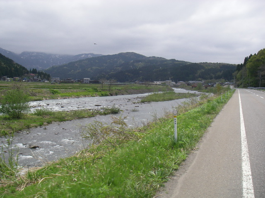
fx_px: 291
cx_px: 132
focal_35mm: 38
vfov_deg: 37.7
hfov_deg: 49.0
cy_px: 99
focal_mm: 6.3
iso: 64
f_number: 6.6
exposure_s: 1/250
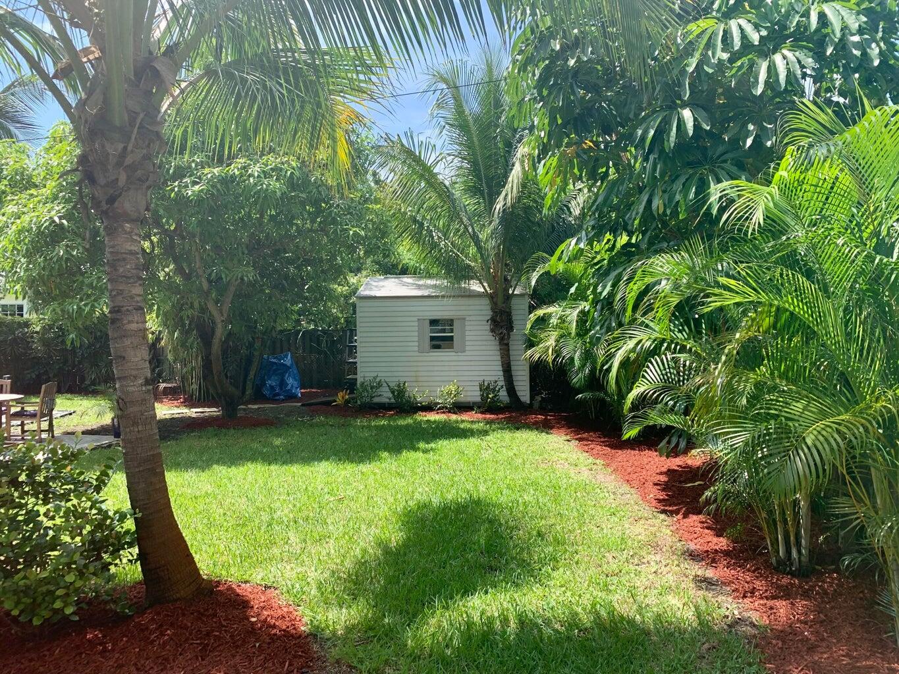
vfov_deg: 53.1
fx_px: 675
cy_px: 337
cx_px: 450
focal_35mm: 26
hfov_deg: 67.3
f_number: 1.8
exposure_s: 1/711
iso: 25
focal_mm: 4.25
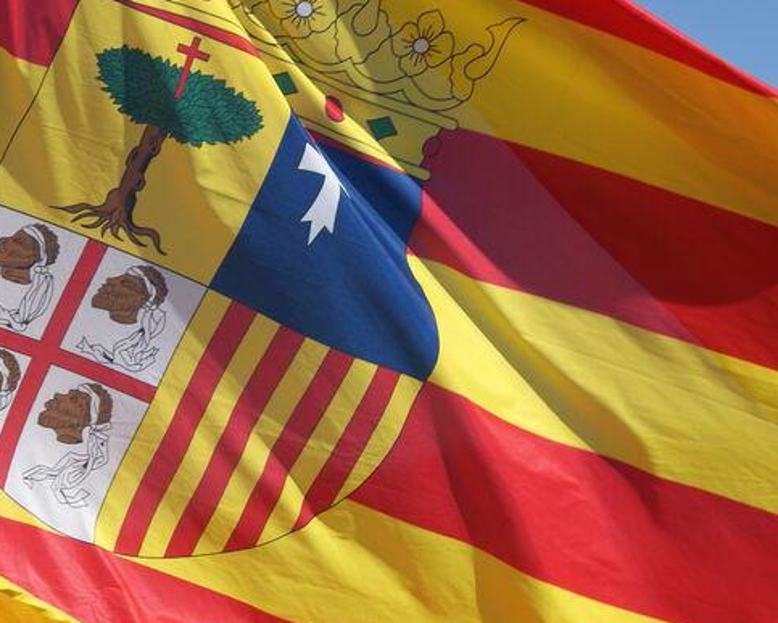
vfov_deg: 11.0
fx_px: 3226
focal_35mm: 140
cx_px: 290
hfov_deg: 13.7
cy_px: 310
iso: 100
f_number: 9
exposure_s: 1/320
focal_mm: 40
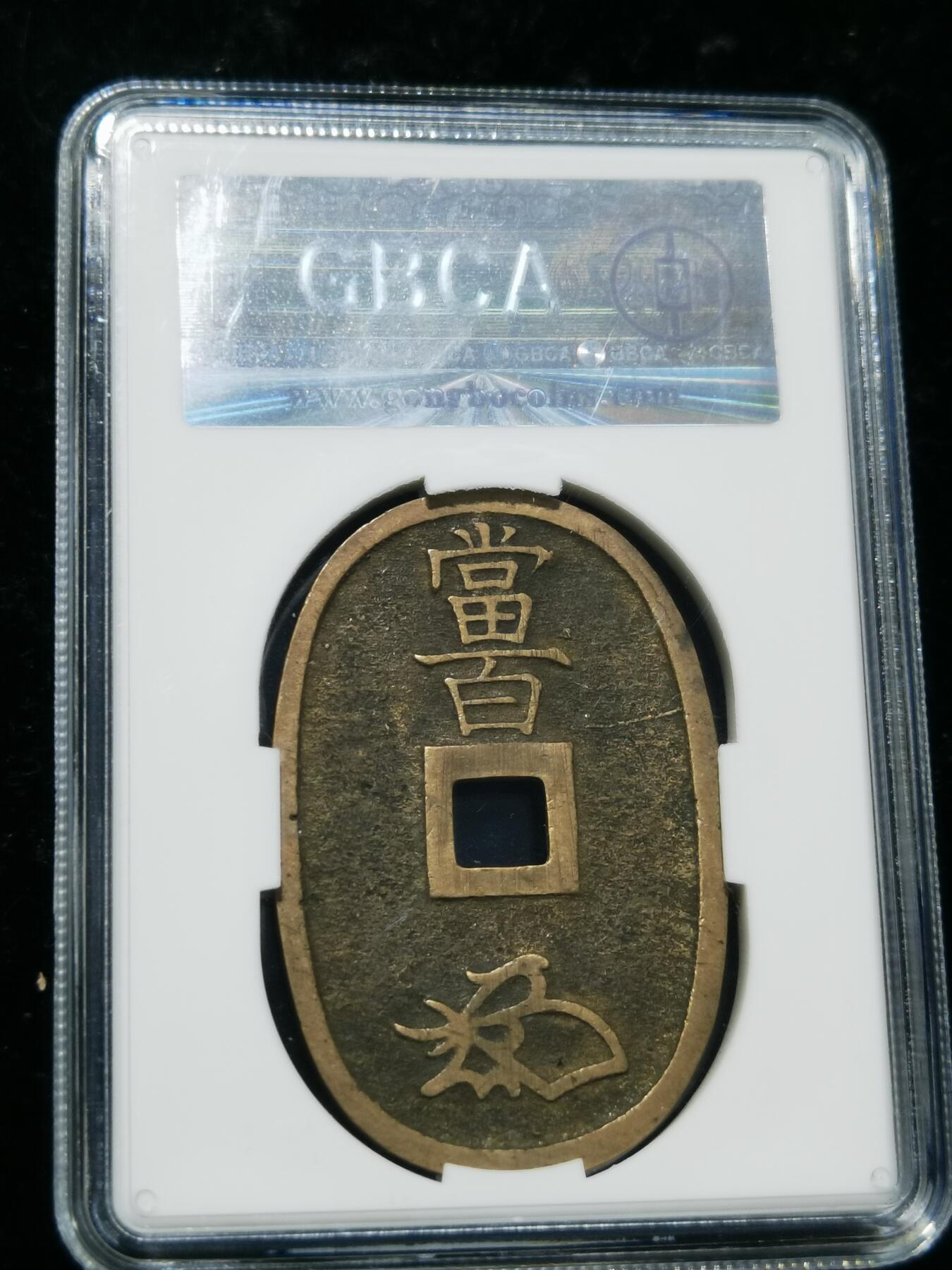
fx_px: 2347
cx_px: 476
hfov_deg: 22.9
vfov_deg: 30.3
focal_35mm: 64
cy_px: 635
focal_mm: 6.67
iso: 100
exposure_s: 1/100
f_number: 1.9
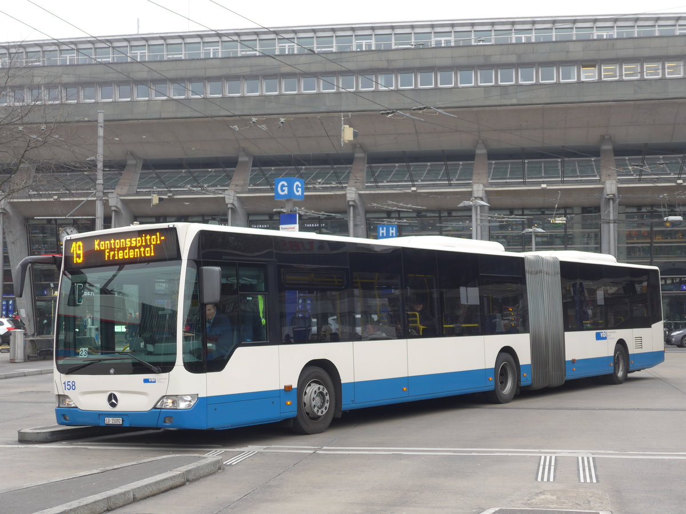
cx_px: 343
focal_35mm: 55
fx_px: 1090
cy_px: 257
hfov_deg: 34.9
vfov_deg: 26.6
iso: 80
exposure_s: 1/80
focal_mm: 11.3
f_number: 3.4
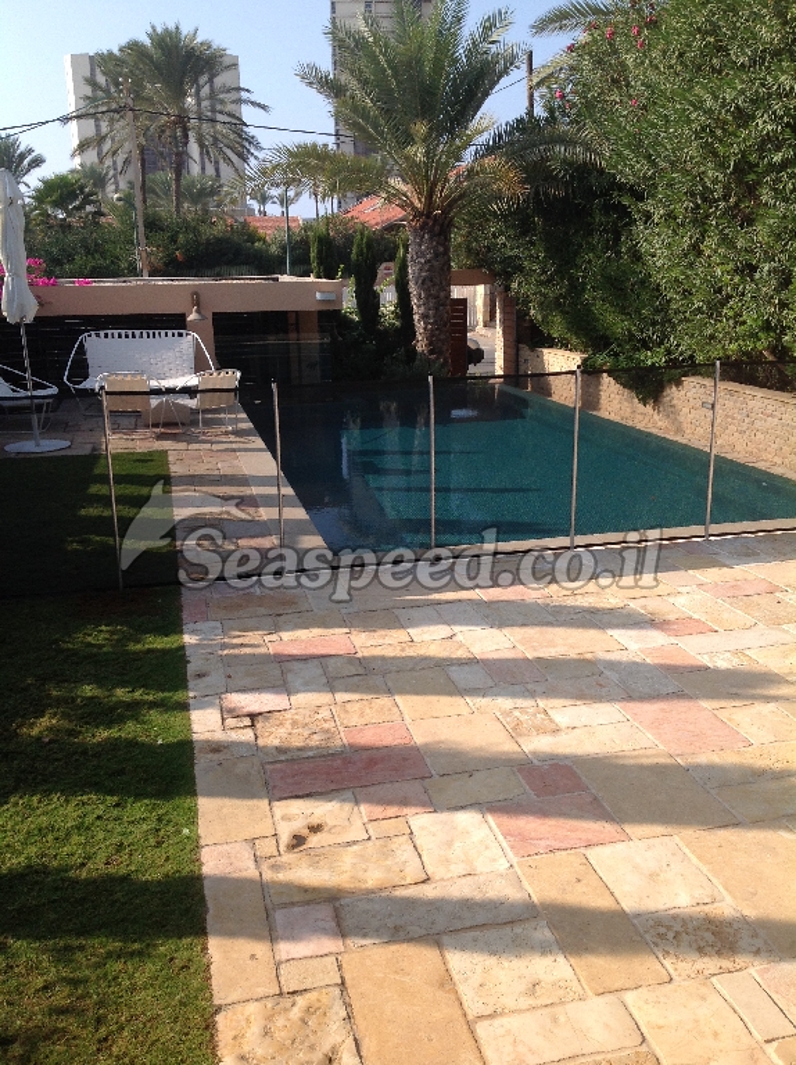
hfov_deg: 40.6
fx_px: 1076
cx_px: 398
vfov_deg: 52.7
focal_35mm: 35
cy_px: 532
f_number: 2.4
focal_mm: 4.28
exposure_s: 1/1439
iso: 50
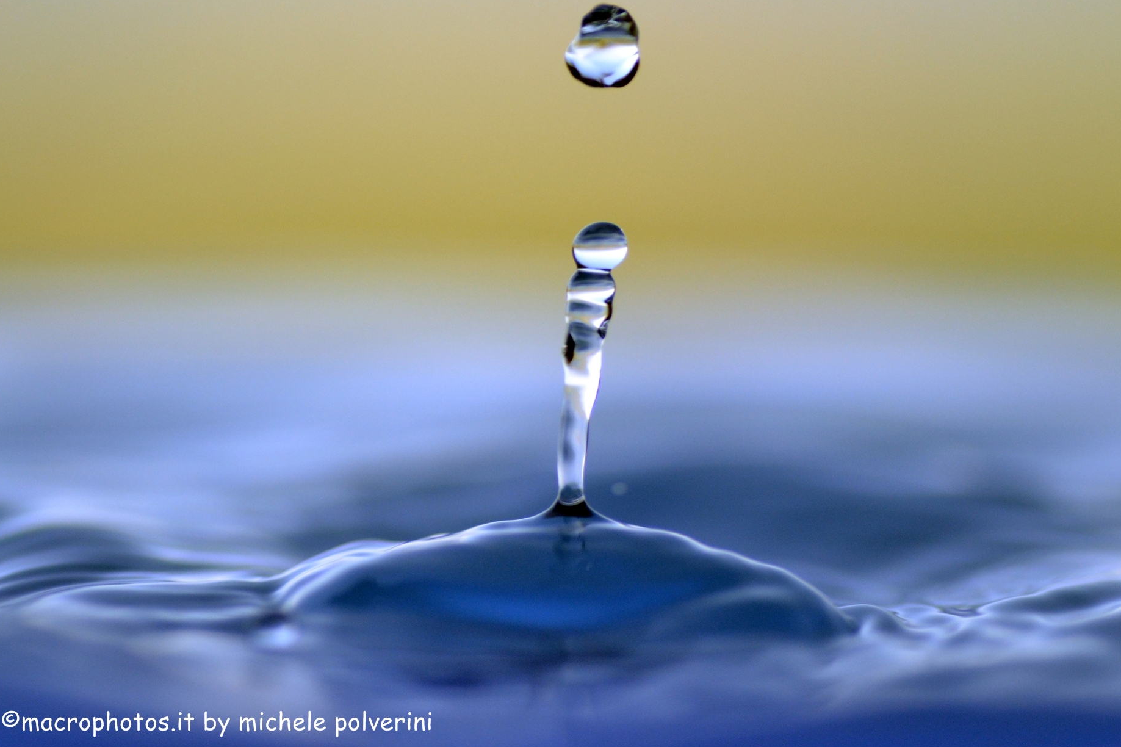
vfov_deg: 9.3
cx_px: 593
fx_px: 4576
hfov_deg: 14.0
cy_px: 345
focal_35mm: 147
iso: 1000
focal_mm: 90
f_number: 5
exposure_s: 1/4000
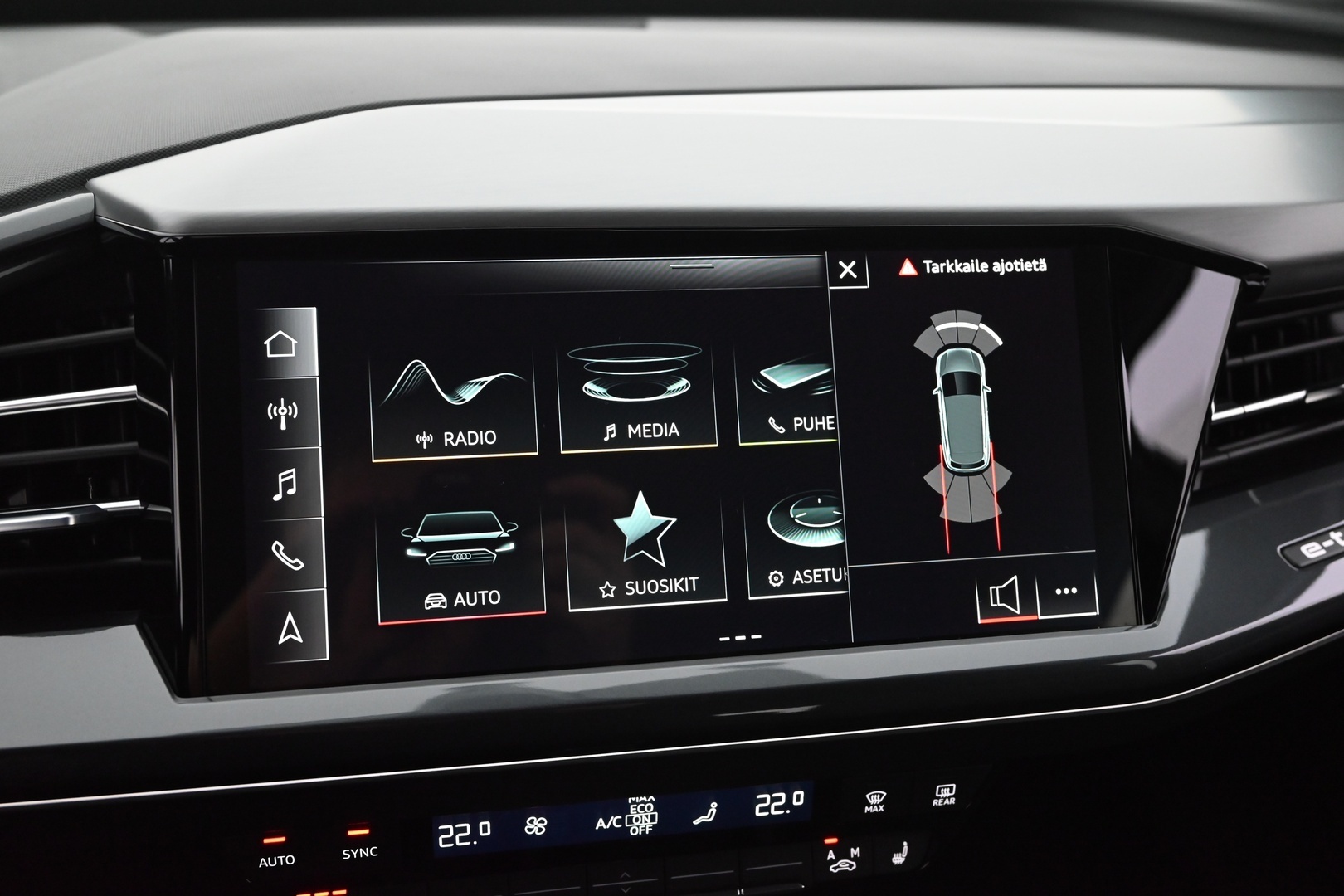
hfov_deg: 60.3
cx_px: 672
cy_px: 448
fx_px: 1157
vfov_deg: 42.3
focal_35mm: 31
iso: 4000
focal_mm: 31
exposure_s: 1/60
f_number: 4.8
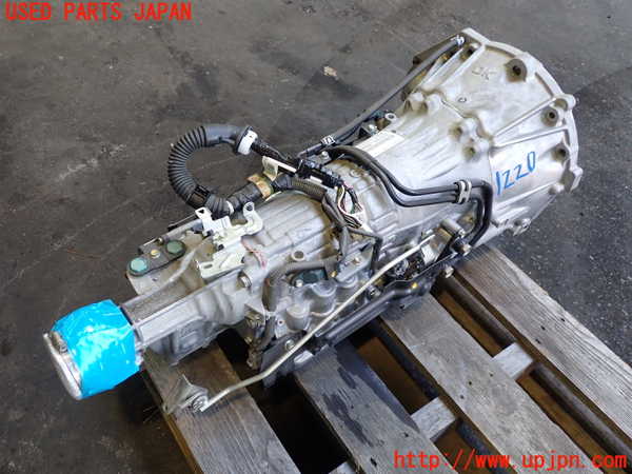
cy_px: 237
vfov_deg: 46.8
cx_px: 316
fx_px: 548
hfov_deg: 60.0
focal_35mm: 30
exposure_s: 1/50
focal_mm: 5.4
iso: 200
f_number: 2.3
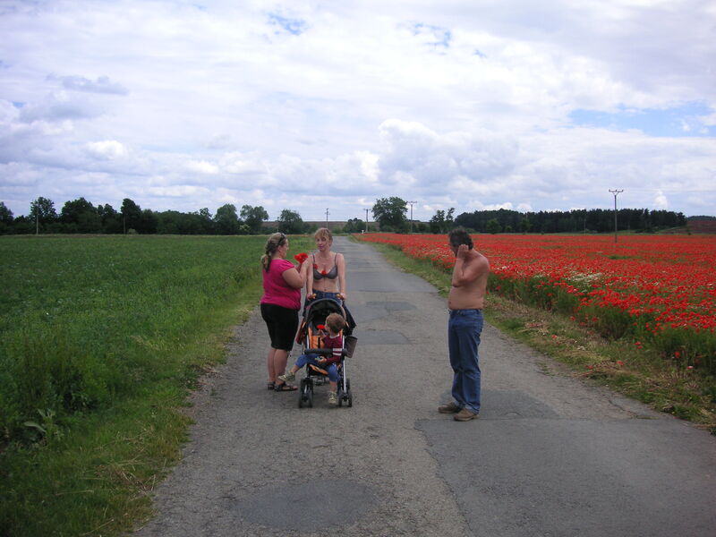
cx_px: 358
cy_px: 268
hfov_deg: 50.1
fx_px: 765
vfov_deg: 38.7
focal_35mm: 37
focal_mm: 6.1
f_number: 6.7
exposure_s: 1/180
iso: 50
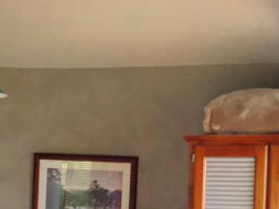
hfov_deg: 19.5
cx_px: 69
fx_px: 806
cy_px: 242
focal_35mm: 100
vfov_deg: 14.4
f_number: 2.2
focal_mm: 4.15
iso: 100
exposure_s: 1/33
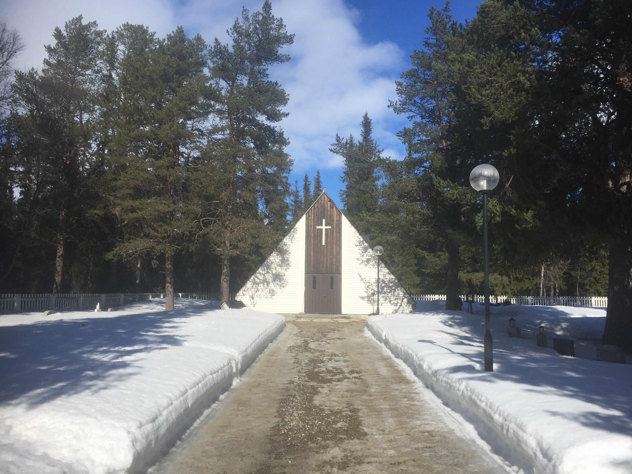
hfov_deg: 61.7
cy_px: 237
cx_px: 316
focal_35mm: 29
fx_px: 529
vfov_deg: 48.2
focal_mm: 4.15
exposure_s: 1/3597
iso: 32
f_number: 2.2
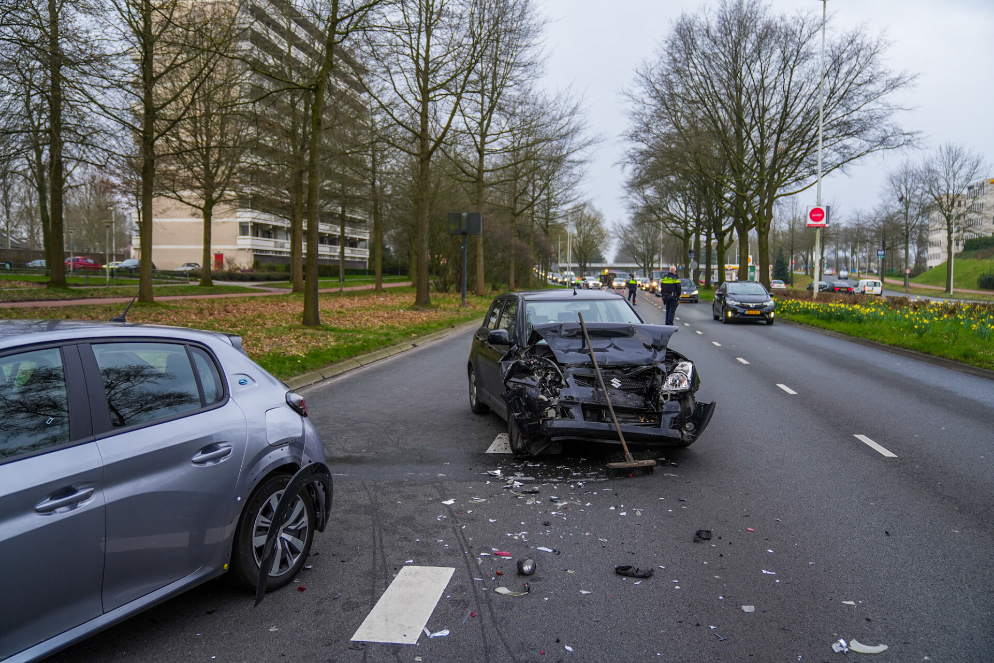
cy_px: 332
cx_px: 497
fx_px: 828
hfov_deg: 61.9
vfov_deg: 43.6
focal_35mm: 30
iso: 320
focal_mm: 30
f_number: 2.8
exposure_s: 1/400
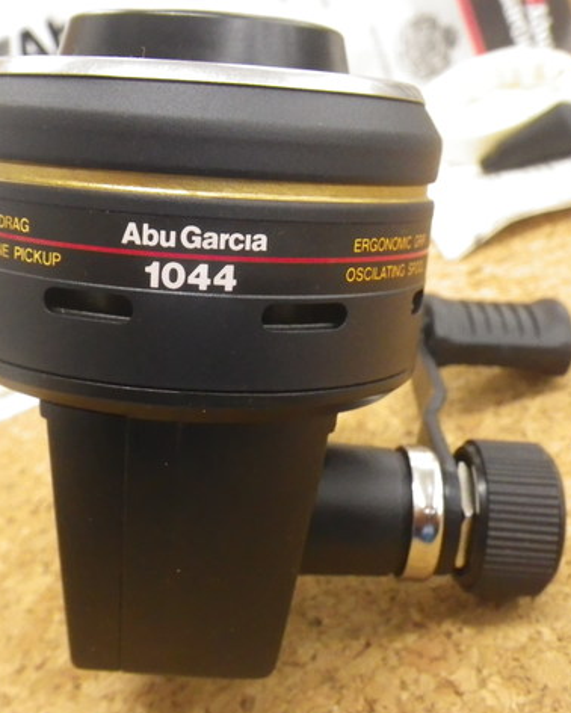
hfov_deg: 33.2
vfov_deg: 41.1
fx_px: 950
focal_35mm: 45
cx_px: 205
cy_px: 361
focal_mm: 6.1
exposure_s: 1/50
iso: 640
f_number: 3.8
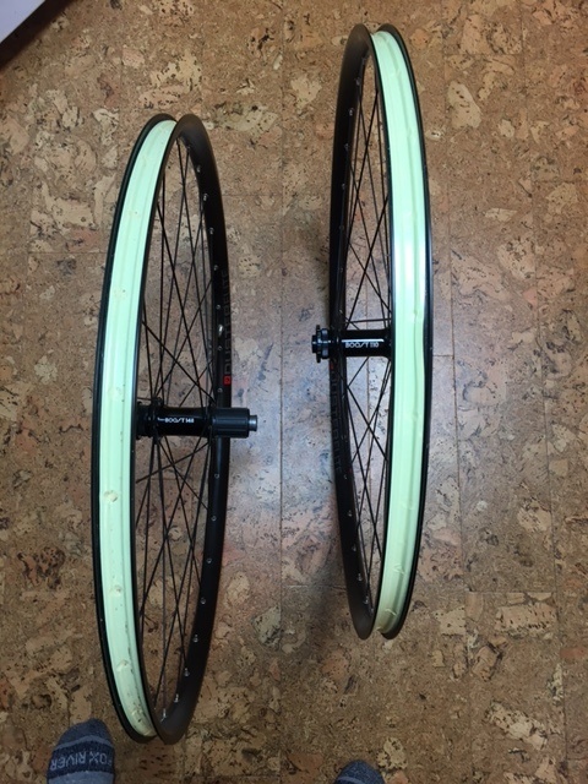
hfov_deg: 48.2
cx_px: 294
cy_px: 392
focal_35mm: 29
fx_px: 657
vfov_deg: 61.7
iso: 64
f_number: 2.2
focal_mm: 4.15
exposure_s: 1/30
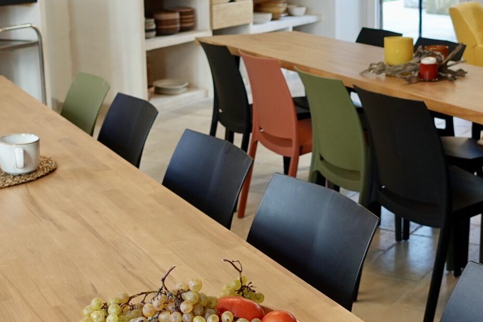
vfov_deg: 20.5
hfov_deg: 30.2
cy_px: 93
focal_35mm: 66
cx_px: 337
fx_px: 886
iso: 125
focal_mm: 9.4
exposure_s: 1/30
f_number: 2.2
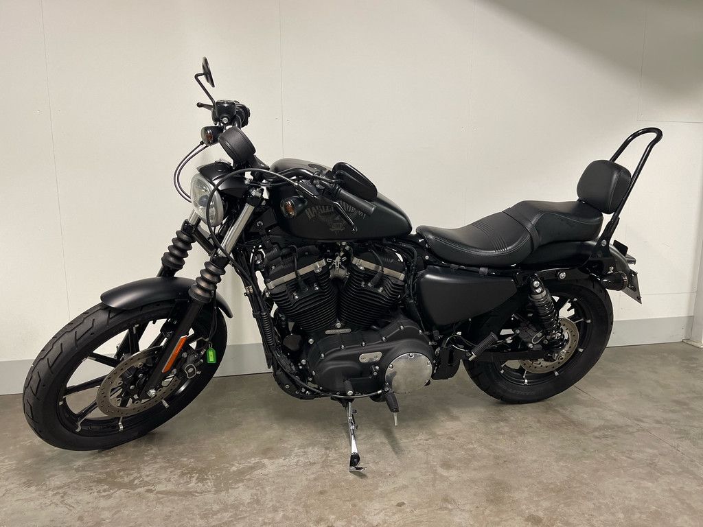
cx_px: 352
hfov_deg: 67.3
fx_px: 528
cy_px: 264
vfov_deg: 53.1
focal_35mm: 26
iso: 250
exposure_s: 1/50
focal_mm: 5.1
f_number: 1.6
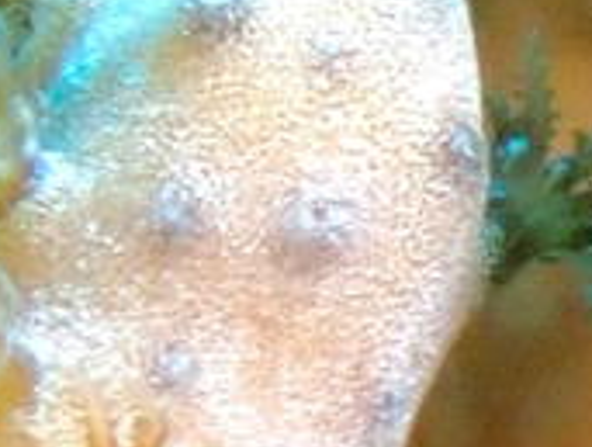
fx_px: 11397
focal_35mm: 665
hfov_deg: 3.0
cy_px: 185
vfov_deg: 2.2
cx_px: 928
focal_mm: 18
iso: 400
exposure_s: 1/200
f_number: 6.3
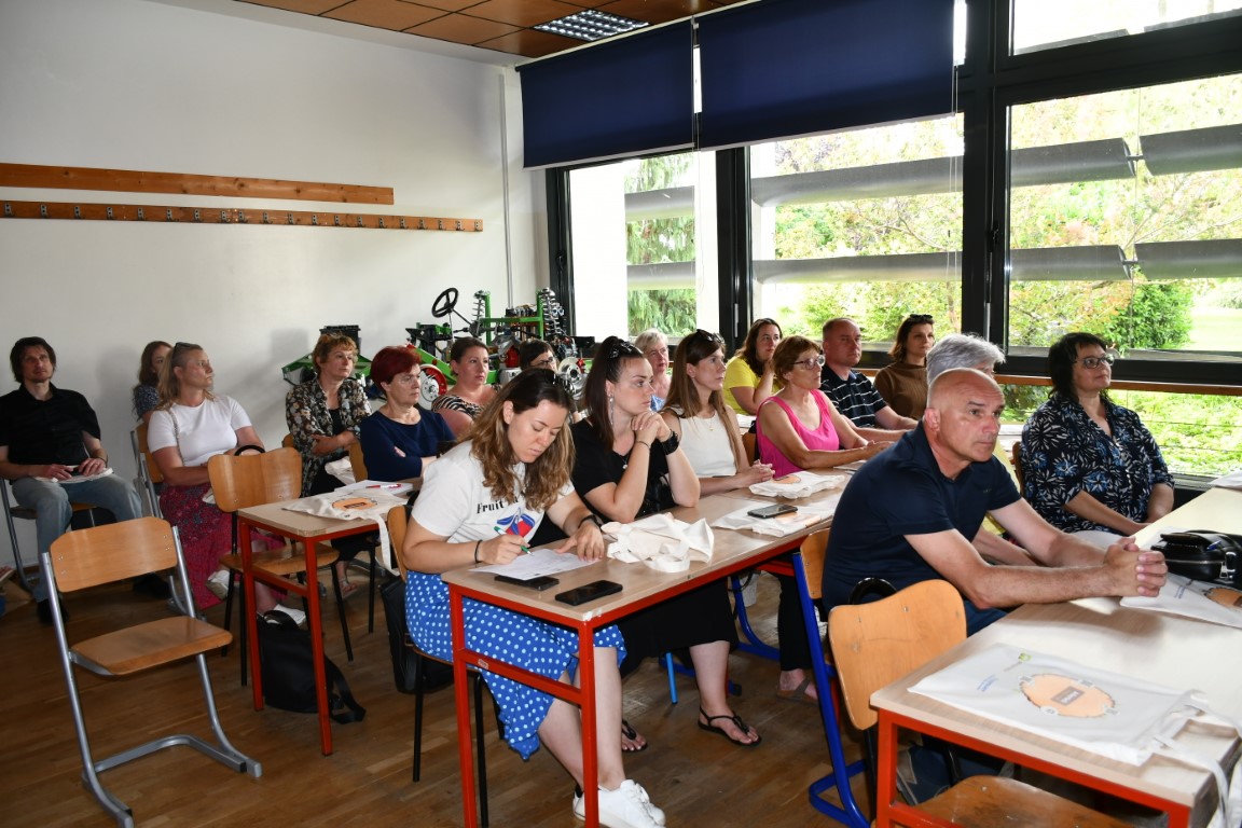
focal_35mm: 27
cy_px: 414
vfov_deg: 47.9
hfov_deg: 67.4
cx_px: 621
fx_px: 931
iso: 400
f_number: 3.5
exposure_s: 1/80
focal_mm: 18
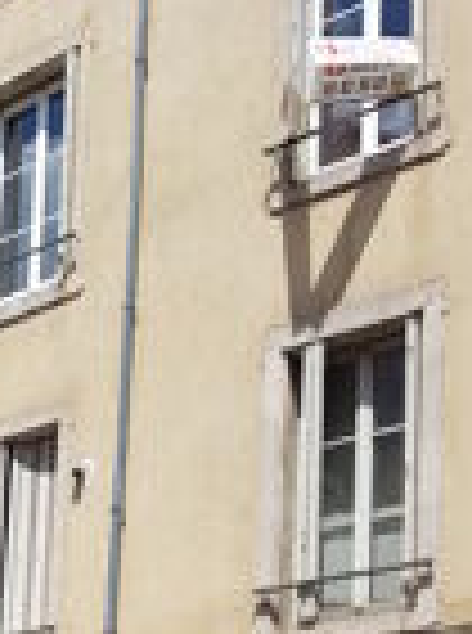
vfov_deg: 22.7
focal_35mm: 79
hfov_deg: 17.3
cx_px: -162
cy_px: 767
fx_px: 1443
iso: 40
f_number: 1.7
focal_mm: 4.2
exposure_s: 1/1888
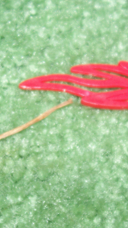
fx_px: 549
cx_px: 58
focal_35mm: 91
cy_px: 143
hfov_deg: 13.3
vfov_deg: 23.4
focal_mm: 7
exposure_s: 1/68.5
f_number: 2.9
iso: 80
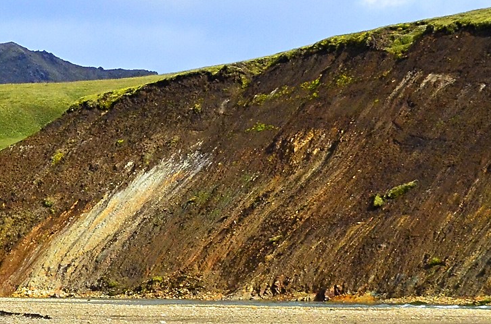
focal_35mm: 422
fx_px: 5736
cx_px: -206
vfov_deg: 3.2
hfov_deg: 4.9
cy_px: 225
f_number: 13
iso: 1600
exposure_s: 1/1250
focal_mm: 85
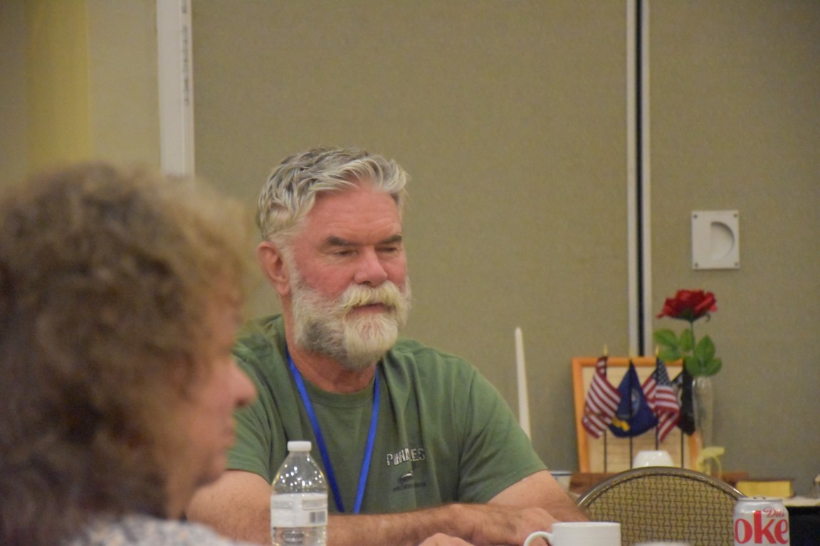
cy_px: 273
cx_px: 410
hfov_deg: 13.0
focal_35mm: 158
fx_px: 3587
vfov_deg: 8.7
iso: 12800
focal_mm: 105
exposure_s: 1/125
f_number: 5.6
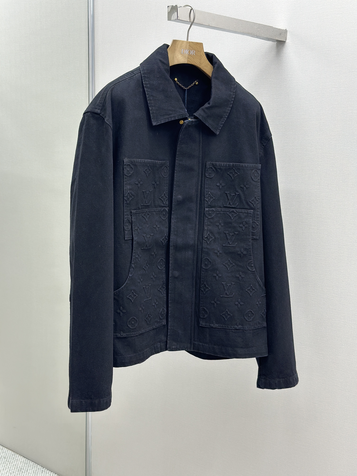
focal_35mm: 48
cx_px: 178
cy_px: 238
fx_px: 660
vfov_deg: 39.7
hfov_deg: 30.3
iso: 80
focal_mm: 6.86
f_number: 1.78
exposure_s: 1/100
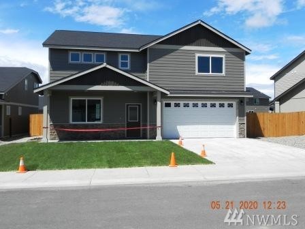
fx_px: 291
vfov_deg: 42.9
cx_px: 152
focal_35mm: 33
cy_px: 114
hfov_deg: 55.4
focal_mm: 5.9
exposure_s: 1/454
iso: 160
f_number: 7.1
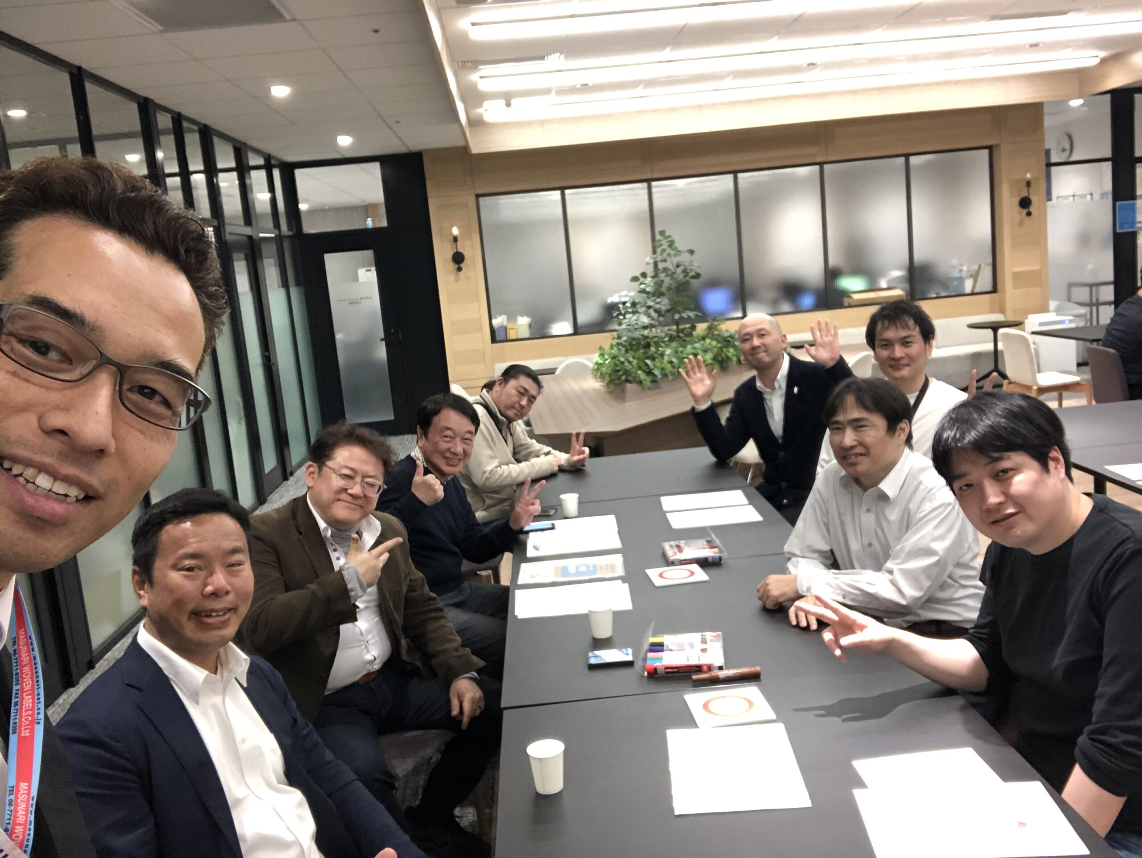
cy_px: 429
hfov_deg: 56.8
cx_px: 571
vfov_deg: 44.2
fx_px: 1056
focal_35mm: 32
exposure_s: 1/59
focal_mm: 2.87
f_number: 2.2
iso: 250
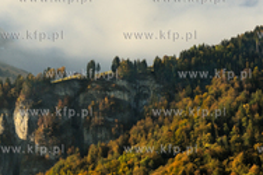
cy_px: 92
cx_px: -3
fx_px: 1394
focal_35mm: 191
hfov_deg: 10.7
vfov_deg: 7.2
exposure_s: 1/80
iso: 400
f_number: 11
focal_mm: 90
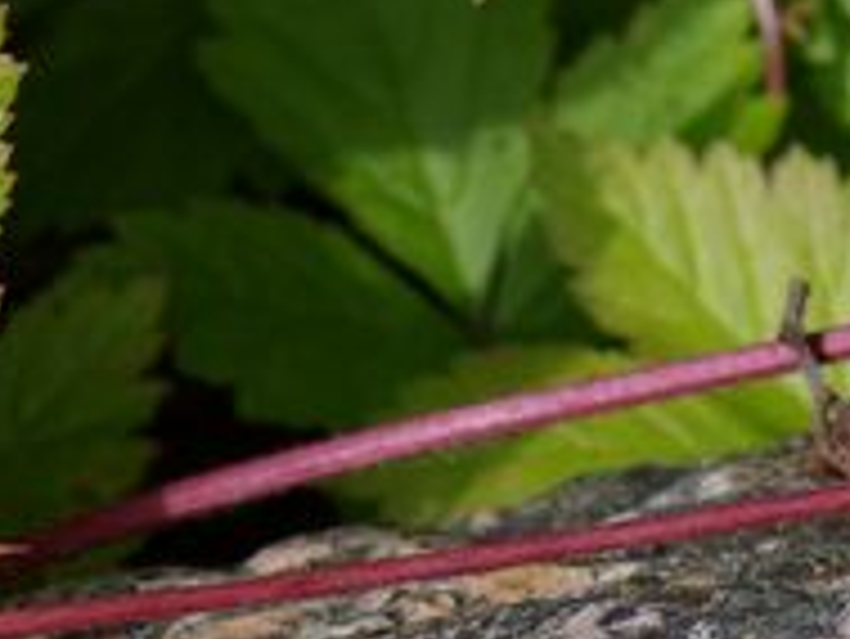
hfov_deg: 1.9
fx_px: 26266
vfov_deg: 1.4
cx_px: 1223
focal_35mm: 1069
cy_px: -1168
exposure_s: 1/500
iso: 100
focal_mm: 100
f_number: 5.6
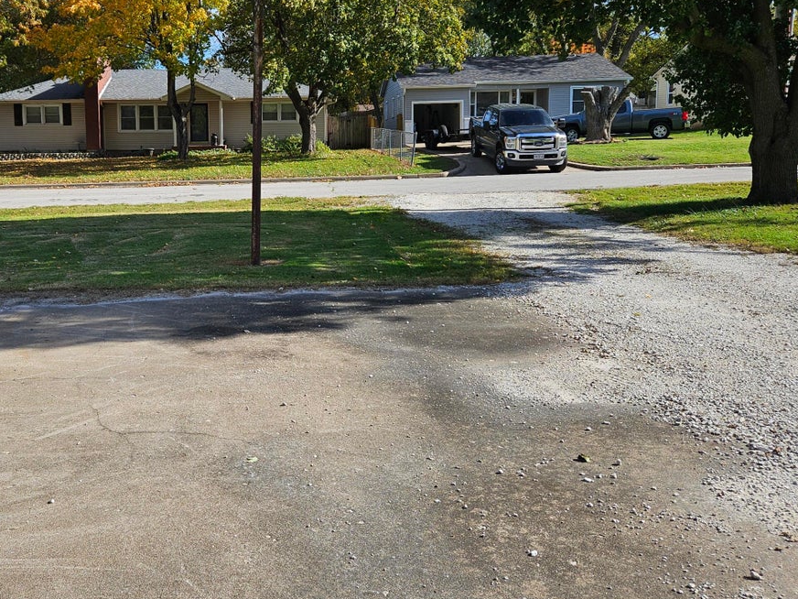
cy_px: 224
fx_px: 830
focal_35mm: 36
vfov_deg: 39.4
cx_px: 258
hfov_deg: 50.3
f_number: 1.8
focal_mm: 5.4
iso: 25
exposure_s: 1/1391
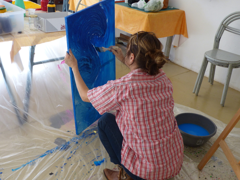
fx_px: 277
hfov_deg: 46.8
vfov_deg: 36.0
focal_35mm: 40
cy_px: 90
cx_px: 120
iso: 125
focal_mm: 7.1
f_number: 2.8
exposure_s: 1/60
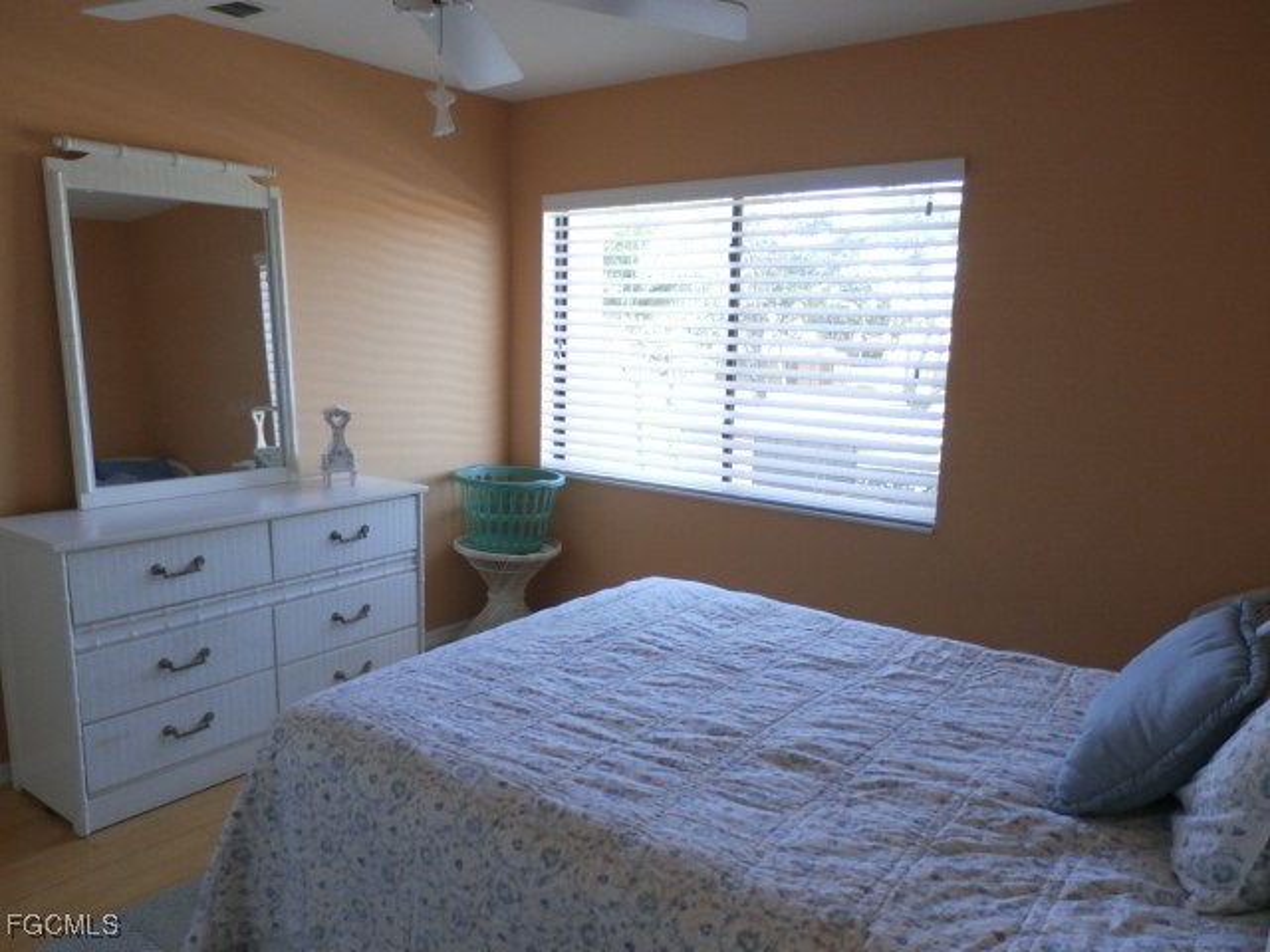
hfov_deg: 69.4
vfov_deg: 54.9
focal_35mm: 25
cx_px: 635
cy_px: 476
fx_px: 917
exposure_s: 1/60
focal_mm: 4.5
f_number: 3
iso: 200
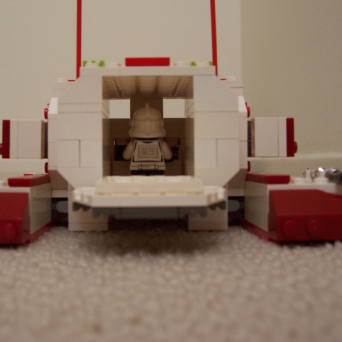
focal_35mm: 44
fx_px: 492
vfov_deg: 38.3
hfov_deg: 38.2
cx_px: 134
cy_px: 170
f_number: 2.8
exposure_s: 1/125
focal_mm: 5.6
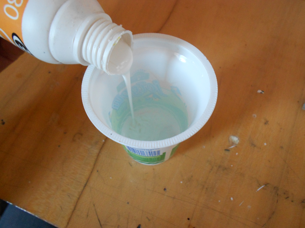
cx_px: 152
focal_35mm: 29
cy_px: 114
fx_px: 256
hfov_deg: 61.7
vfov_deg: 48.2
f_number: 3.4
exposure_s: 1/8
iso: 400
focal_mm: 5.1
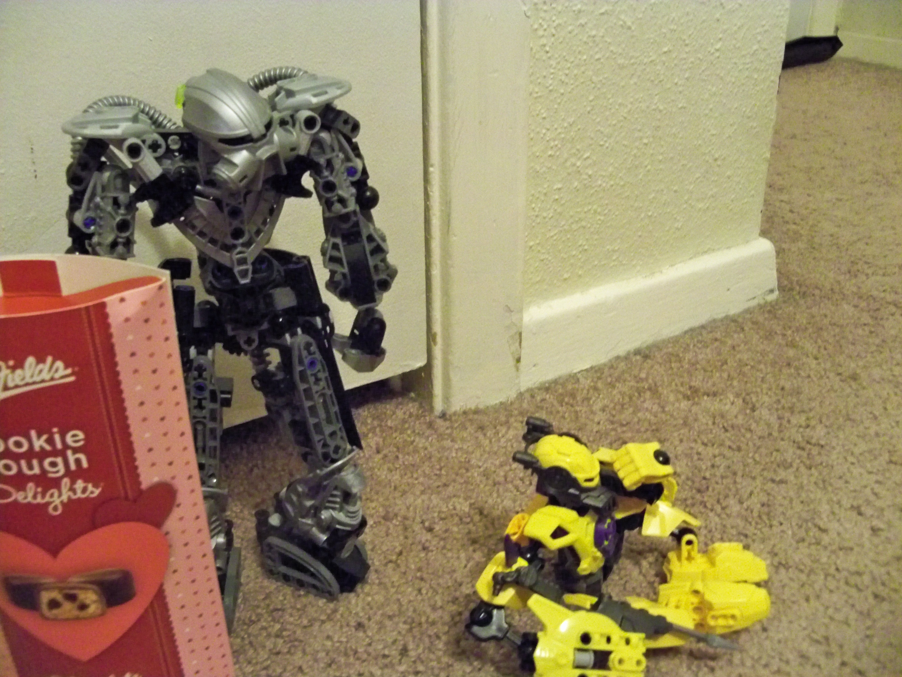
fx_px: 912
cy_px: 338
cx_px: 451
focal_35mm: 35
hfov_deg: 52.6
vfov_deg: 40.7
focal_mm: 6.2
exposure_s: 1/8
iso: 1600
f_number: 3.5
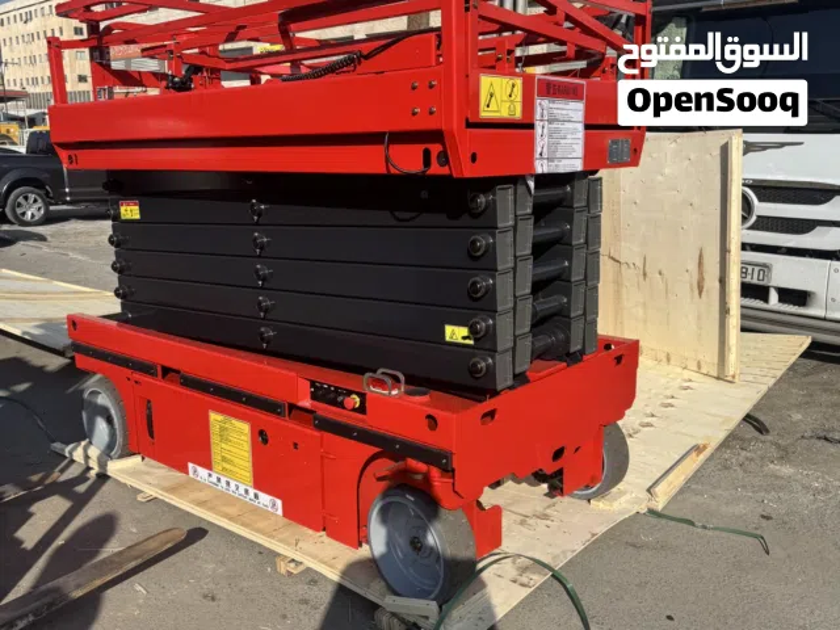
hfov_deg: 71.6
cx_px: 420
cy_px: 315
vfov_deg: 56.8
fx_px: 582
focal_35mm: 24
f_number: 1.78
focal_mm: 6.76
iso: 80
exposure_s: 1/5814
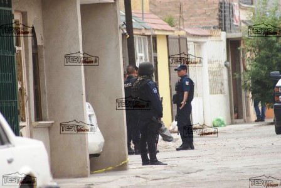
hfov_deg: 4.6
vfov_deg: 3.1
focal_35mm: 450
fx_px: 3513
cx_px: 140
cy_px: 94
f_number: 5.6
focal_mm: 300
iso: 250
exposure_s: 1/500
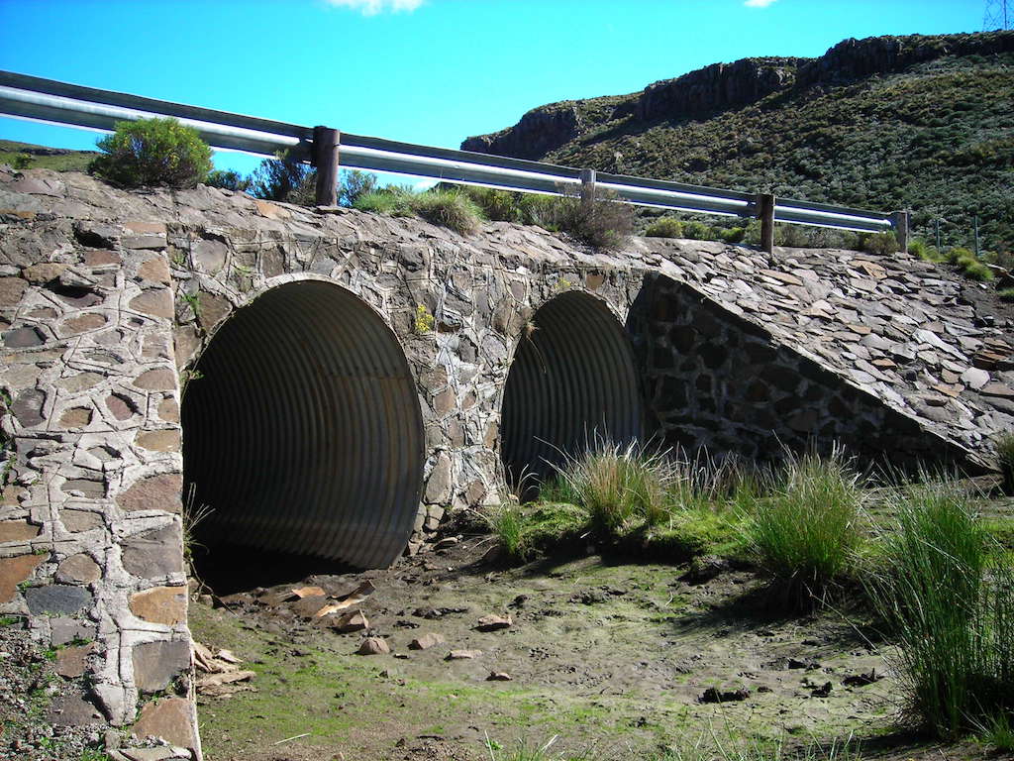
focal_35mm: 38
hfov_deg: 49.0
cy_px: 380
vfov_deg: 37.7
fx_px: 1113
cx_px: 507
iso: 50
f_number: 3.2
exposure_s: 1/296
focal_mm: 6.3
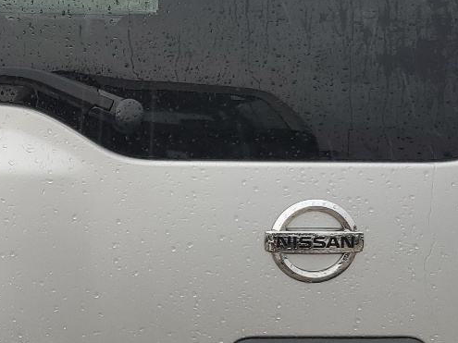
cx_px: 90
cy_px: 189
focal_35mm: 84
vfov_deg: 17.6
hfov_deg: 23.0
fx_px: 1111
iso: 50
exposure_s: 1/145
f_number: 1.5
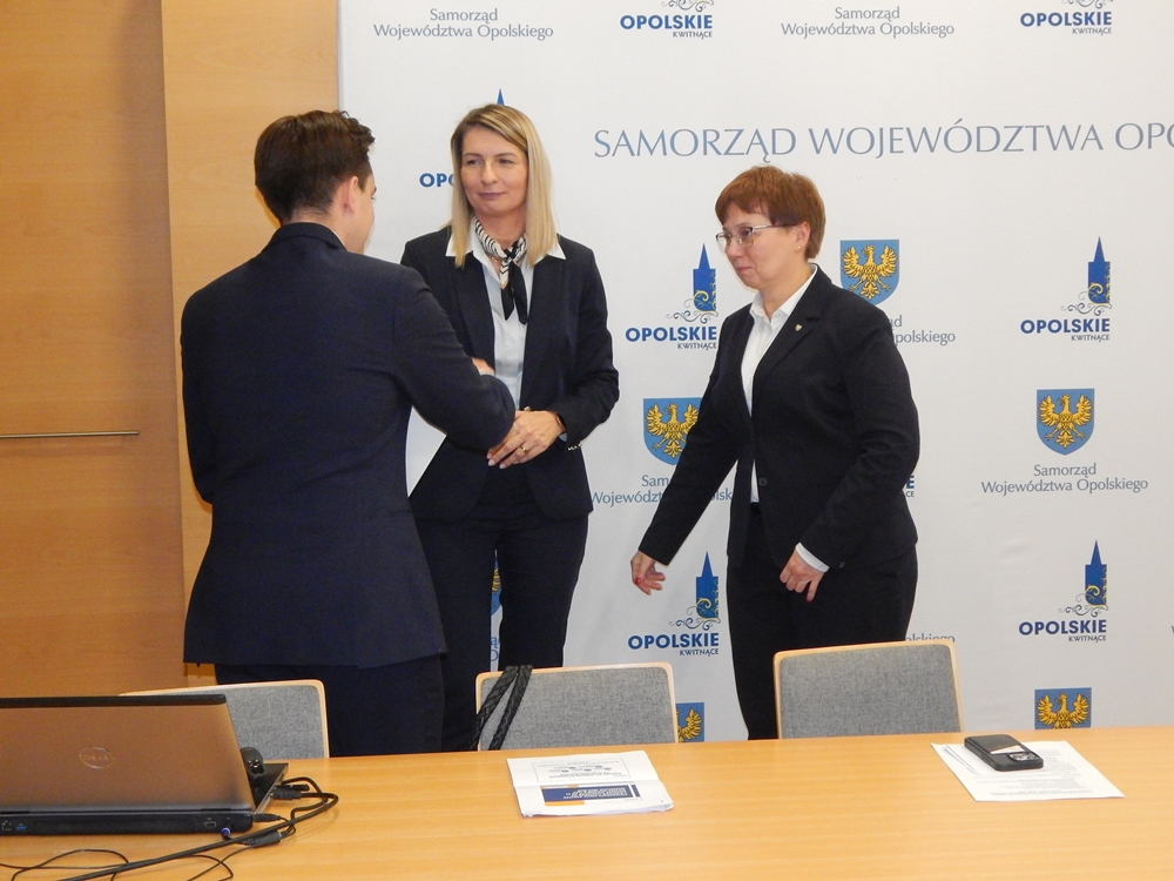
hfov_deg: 34.9
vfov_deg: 26.6
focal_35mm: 55
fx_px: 1865
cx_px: 587
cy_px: 440
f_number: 3.8
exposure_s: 1/100
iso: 800
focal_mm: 9.7
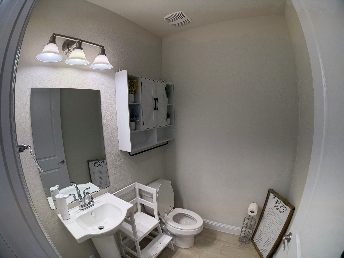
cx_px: 172
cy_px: 129
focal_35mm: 24
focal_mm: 6.76
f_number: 1.78
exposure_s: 1/170
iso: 125
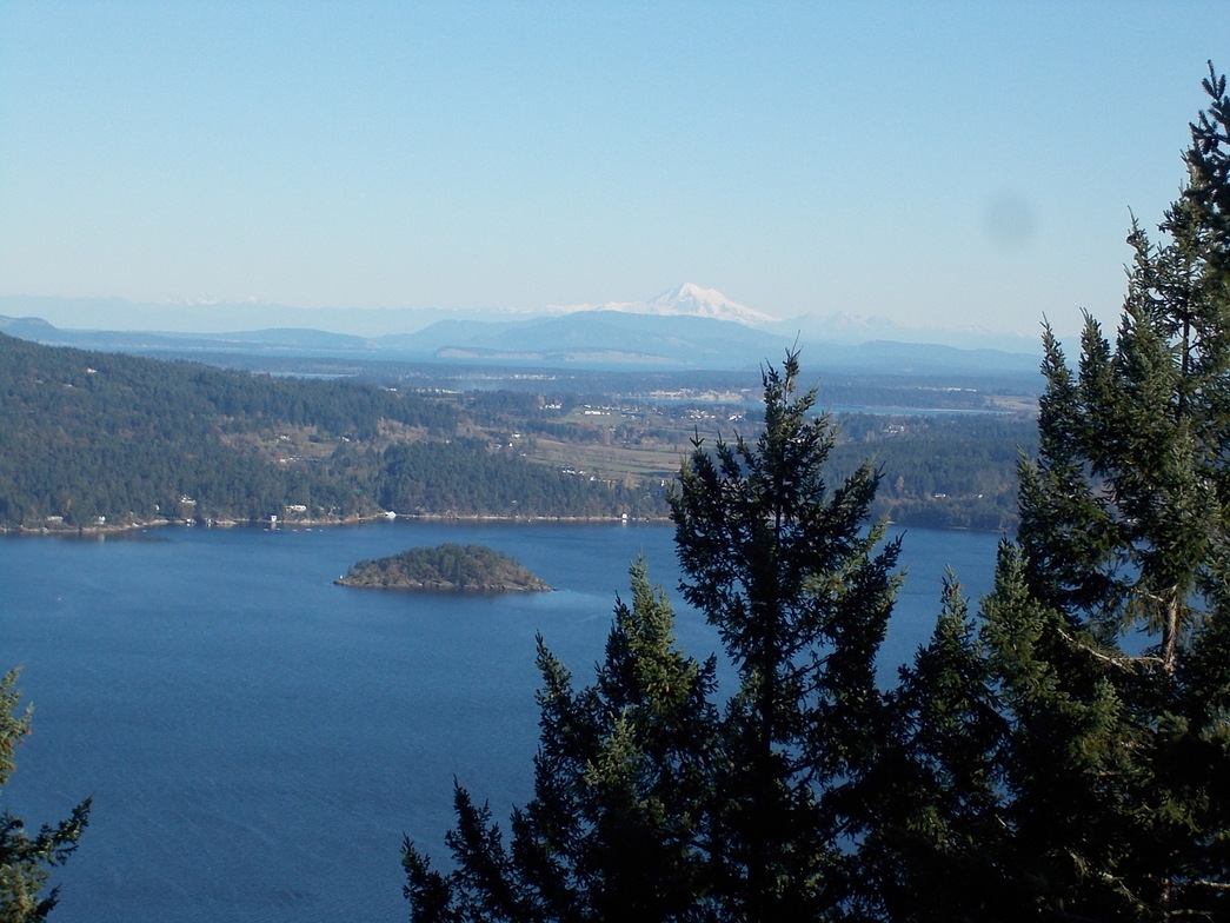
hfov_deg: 22.5
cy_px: 462
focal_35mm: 87
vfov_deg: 17.0
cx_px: 615
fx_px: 3092
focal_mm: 12.3
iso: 80
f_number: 5.9
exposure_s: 1/320
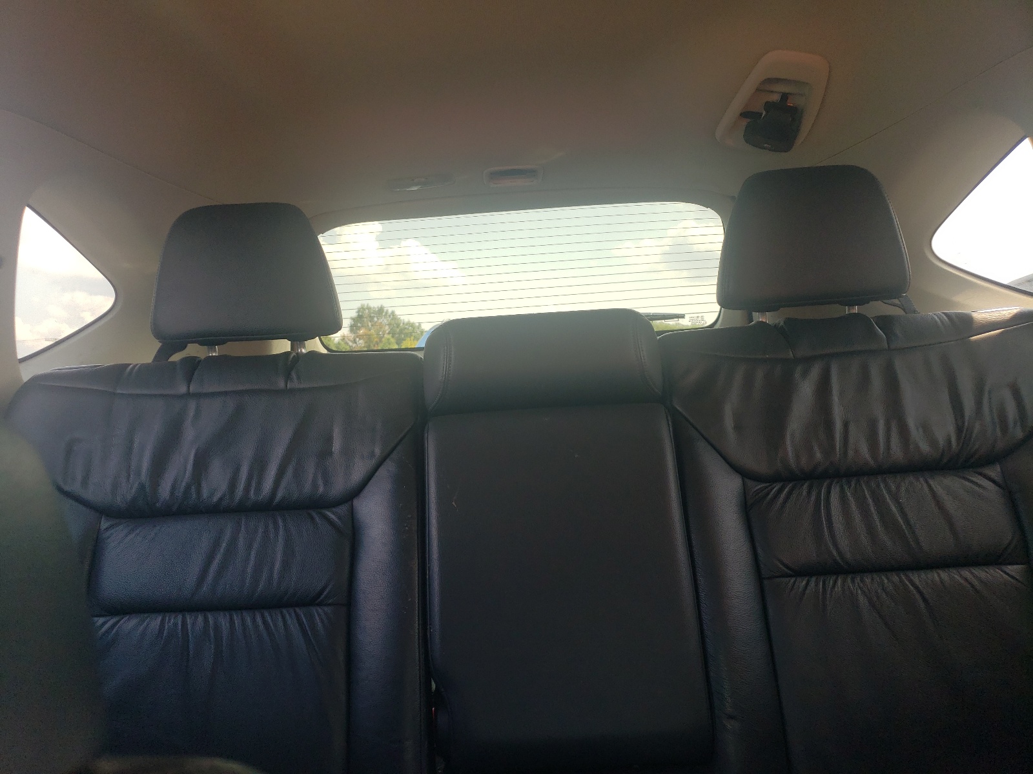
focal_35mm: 26
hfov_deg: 67.3
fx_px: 776
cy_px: 387
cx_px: 516
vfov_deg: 53.1
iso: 50
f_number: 1.5
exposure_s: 1/278
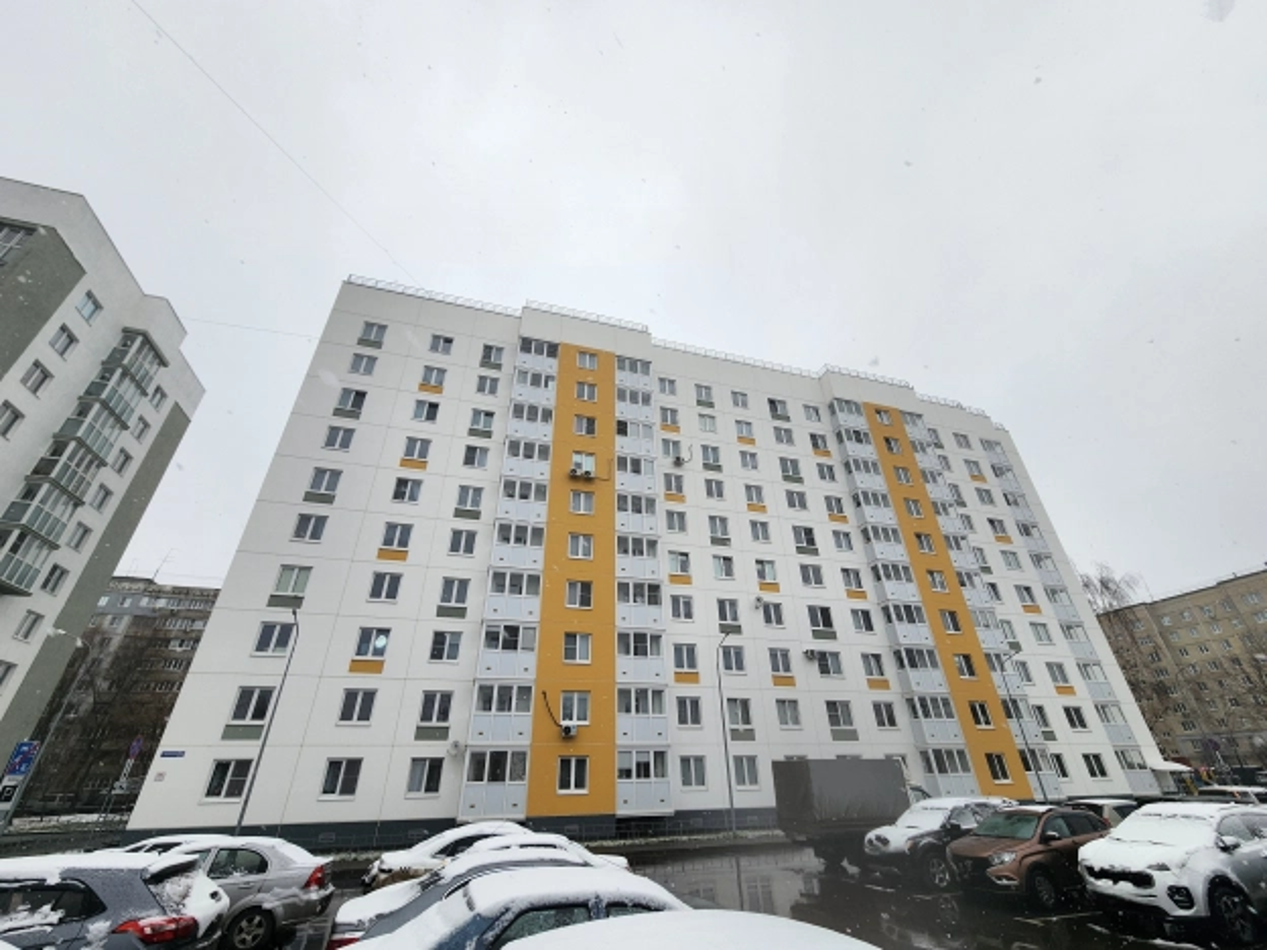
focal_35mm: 13
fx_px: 476
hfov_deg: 106.2
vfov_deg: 89.9
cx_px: 634
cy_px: 475
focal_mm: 2.2
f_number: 2.2
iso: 50
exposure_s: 1/385
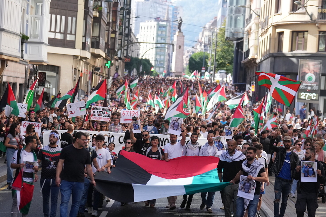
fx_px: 1195
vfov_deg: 10.4
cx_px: 163
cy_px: 108
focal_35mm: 132
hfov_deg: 15.5
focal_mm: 88
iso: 1000
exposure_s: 1/4000
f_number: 2.8
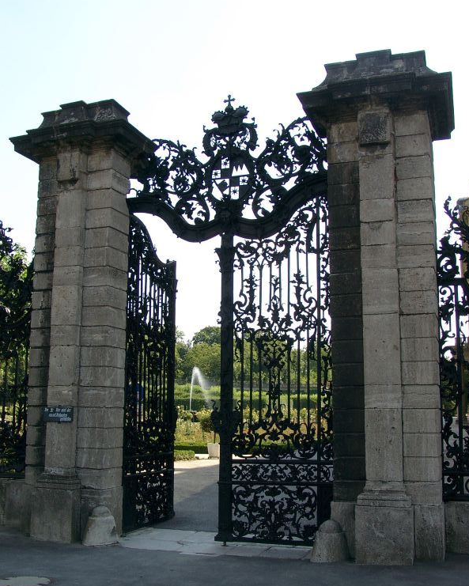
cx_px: 236
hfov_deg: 38.2
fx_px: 677
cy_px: 312
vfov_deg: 46.8
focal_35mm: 39
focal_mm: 7.69
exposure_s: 1/370
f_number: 4
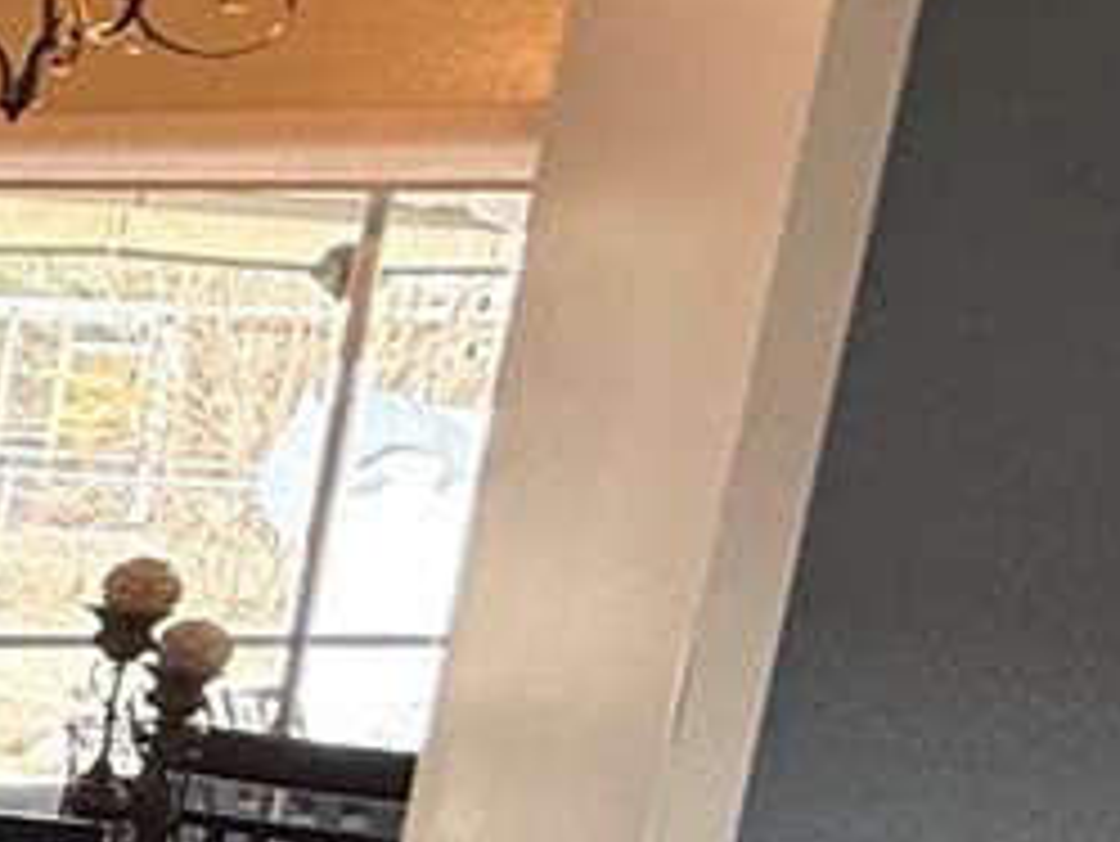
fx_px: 2913
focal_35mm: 90
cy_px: 810
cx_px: -1993
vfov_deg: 16.2
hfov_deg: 12.5
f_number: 2.2
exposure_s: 1/60
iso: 200
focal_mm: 2.22
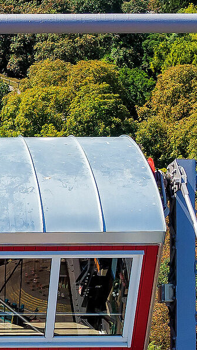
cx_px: -115
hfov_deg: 11.1
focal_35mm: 104
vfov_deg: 19.8
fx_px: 966
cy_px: 367
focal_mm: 12
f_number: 4
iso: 200
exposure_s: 1/1000
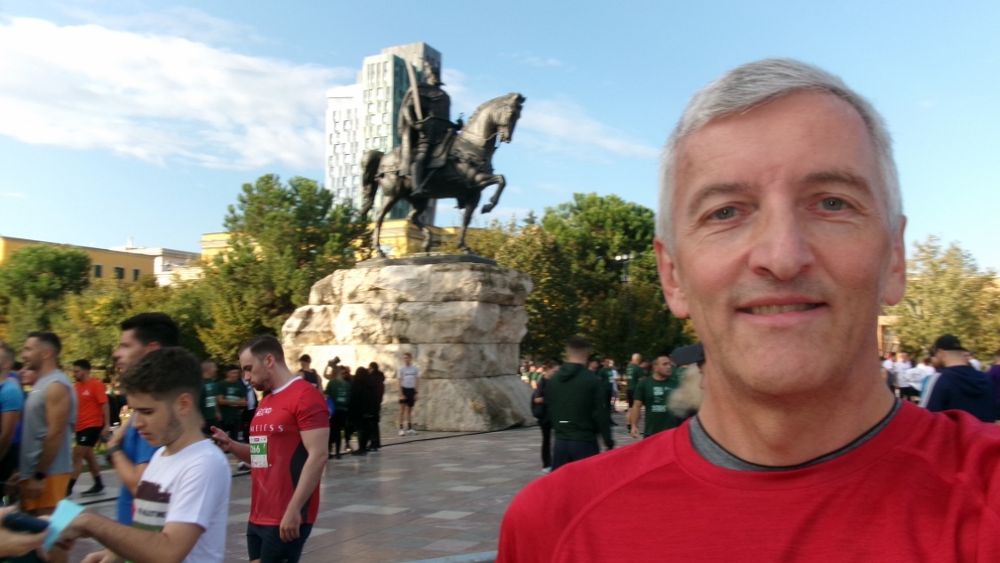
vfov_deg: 37.8
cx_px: 504
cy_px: 297
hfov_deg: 62.6
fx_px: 822
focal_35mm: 31
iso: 100
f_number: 10.8
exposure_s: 1/50
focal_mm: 5.1
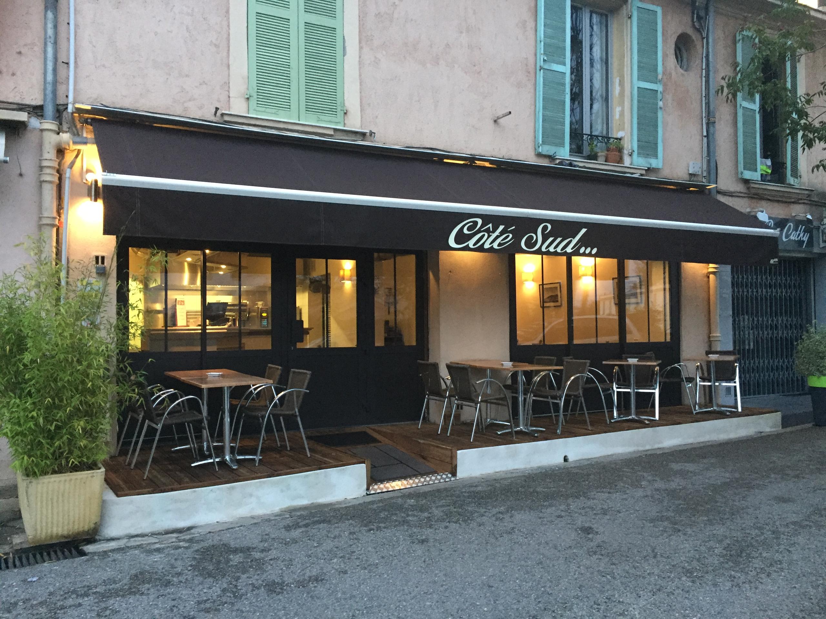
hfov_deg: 61.7
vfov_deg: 48.2
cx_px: 413
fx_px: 692
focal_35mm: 29
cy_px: 310
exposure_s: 1/33
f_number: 2.2
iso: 250
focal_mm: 4.15
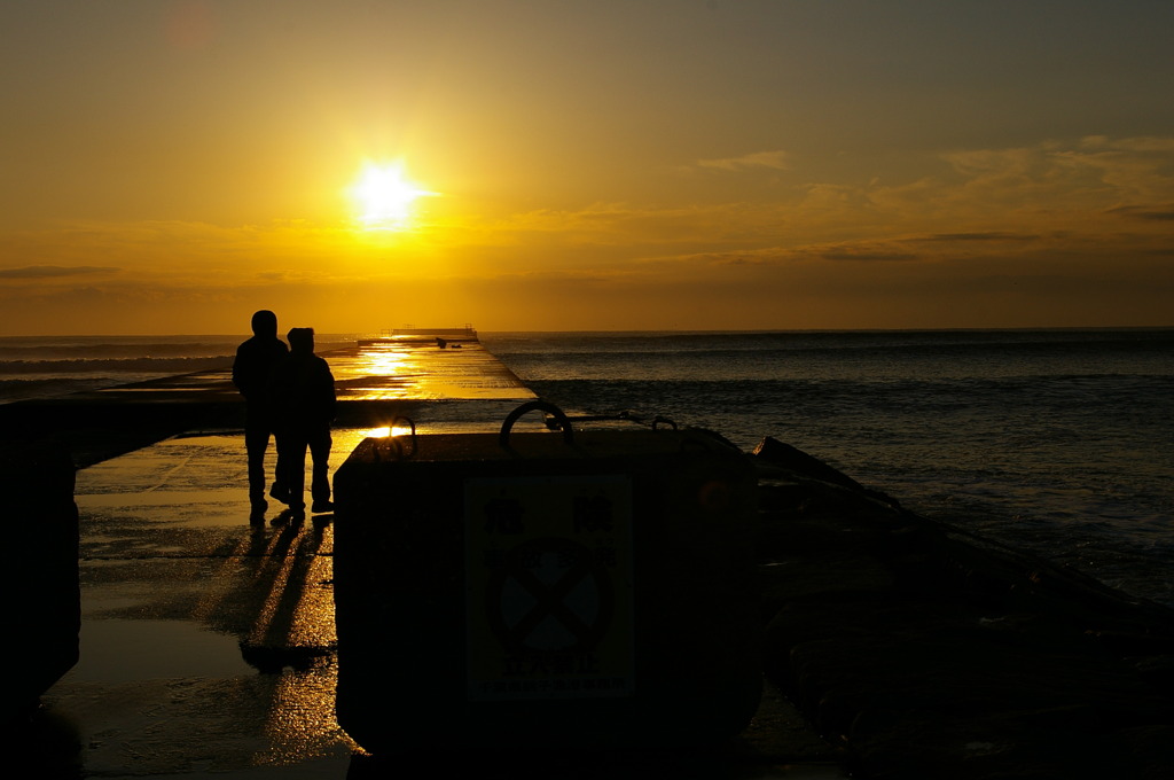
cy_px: 390
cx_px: 587
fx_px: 1612
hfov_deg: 40.0
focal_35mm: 50
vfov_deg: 27.2
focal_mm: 33
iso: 200
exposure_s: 1/1000
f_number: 13
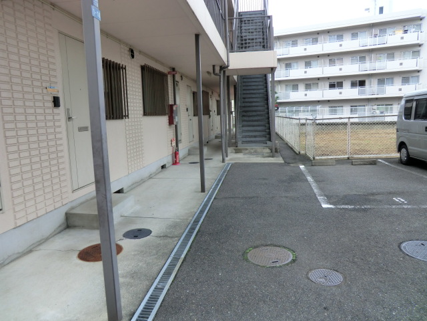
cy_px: 160
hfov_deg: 71.6
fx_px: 296
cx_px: 214
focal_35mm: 24
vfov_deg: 56.8
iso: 80
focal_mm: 4.3
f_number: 3.2
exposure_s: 1/125
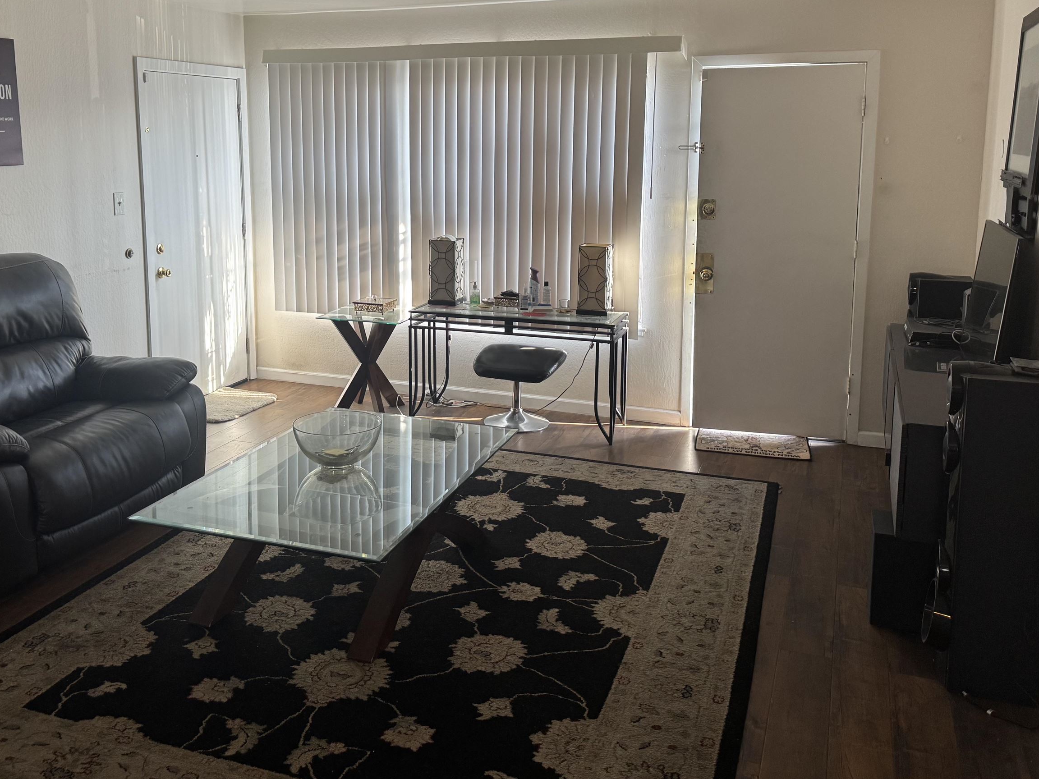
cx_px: 444
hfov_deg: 56.6
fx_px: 960
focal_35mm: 32
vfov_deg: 43.7
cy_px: 279
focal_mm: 6.76
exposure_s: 1/60
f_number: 1.78
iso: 160
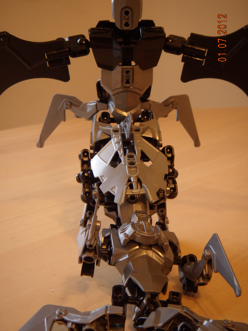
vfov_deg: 29.4
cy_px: 166
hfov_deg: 22.3
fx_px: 630
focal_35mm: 66
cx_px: 124
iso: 100
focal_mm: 11
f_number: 3.9
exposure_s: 1/13.4
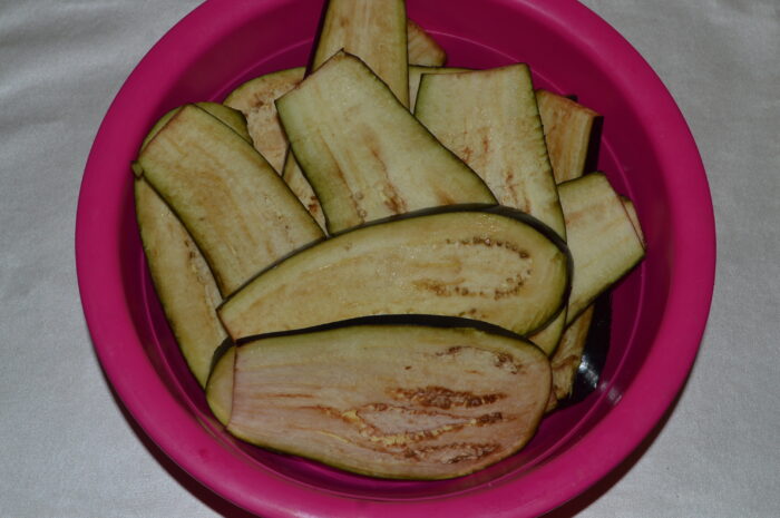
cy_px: 259
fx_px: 1298
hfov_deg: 33.4
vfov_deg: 22.6
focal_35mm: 60
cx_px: 390
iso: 100
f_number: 8
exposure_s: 1/60
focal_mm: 40
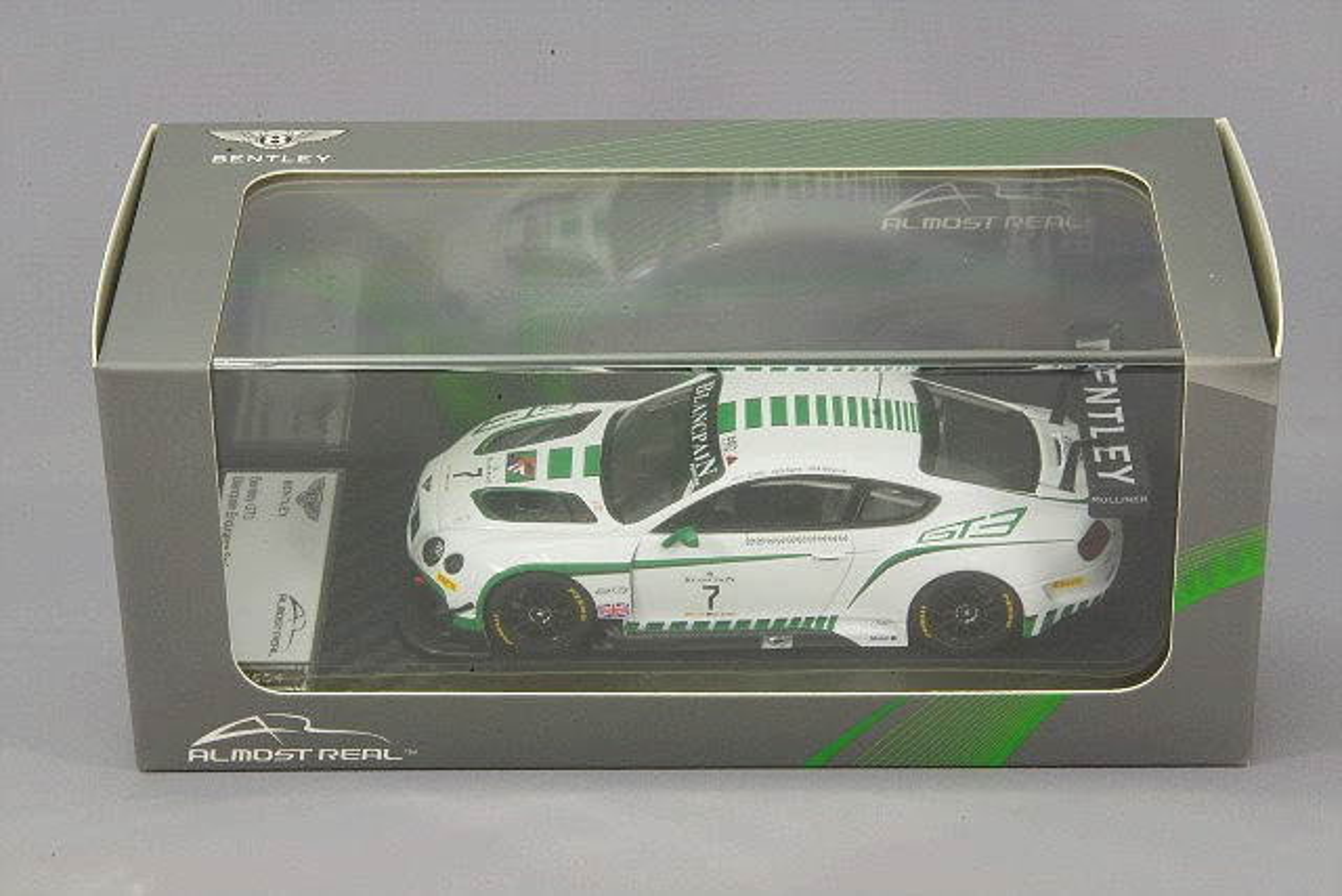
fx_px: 4176
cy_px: 448
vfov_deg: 12.2
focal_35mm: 112
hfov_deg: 18.3
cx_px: 671
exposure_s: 1/1.67
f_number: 32
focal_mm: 75
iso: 400
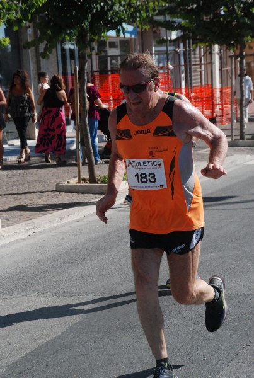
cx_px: 127
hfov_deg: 12.2
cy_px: 189
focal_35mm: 112
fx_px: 1184
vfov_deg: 18.1
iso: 1000
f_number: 7.1
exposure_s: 1/2000
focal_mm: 75
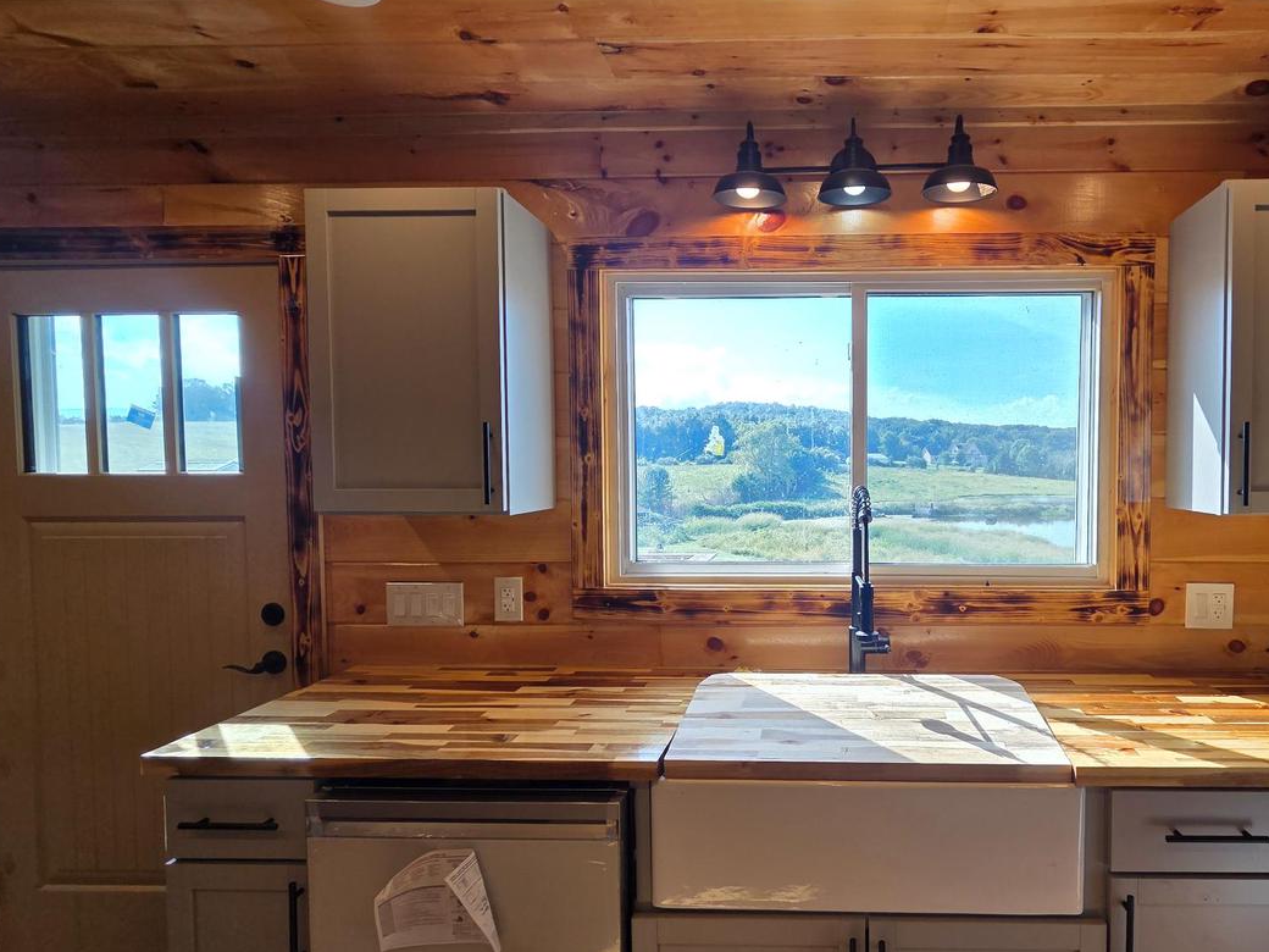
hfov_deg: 85.3
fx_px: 660
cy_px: 491
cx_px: 822
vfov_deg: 71.6
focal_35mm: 18
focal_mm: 2.2
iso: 50
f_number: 2.2
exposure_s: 1/230
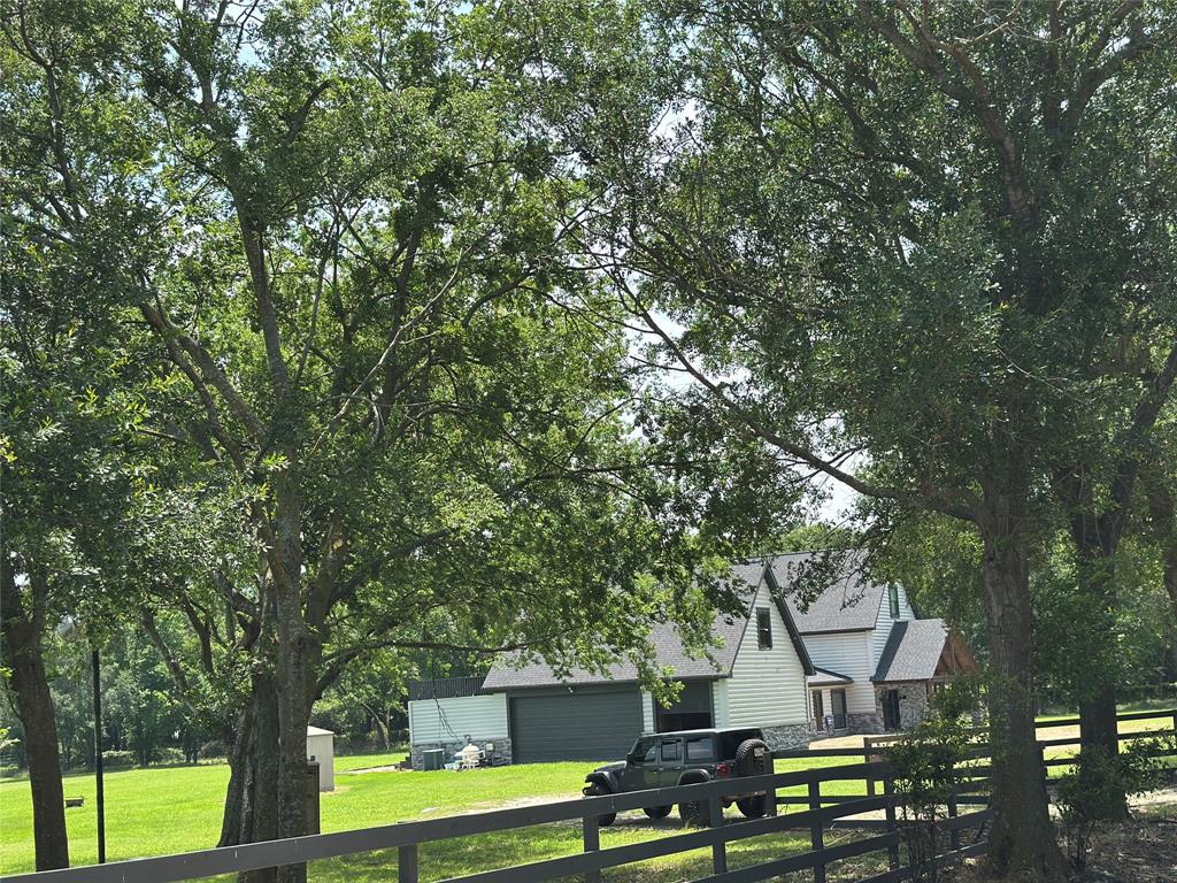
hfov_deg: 39.7
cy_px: 442
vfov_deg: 30.3
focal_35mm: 48
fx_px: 1632
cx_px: 588
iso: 80
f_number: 1.78
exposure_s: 1/1721
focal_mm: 6.86
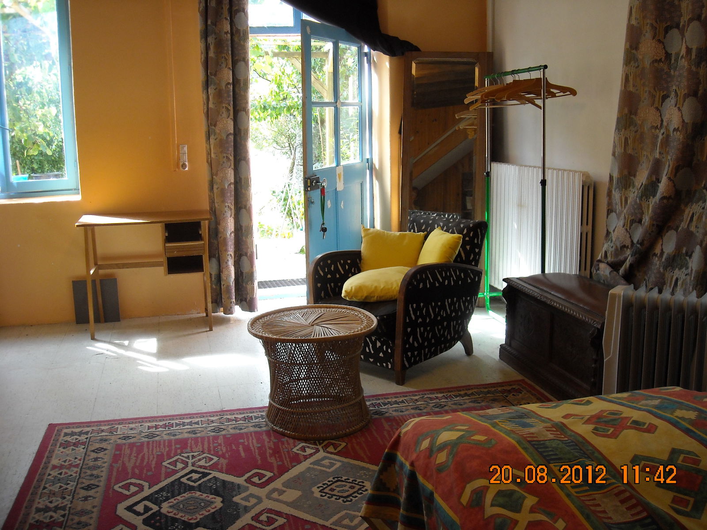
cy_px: 265
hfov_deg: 52.6
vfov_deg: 40.7
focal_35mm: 35
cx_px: 354
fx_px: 715
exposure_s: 1/60
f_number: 2.8
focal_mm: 5.7
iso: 124
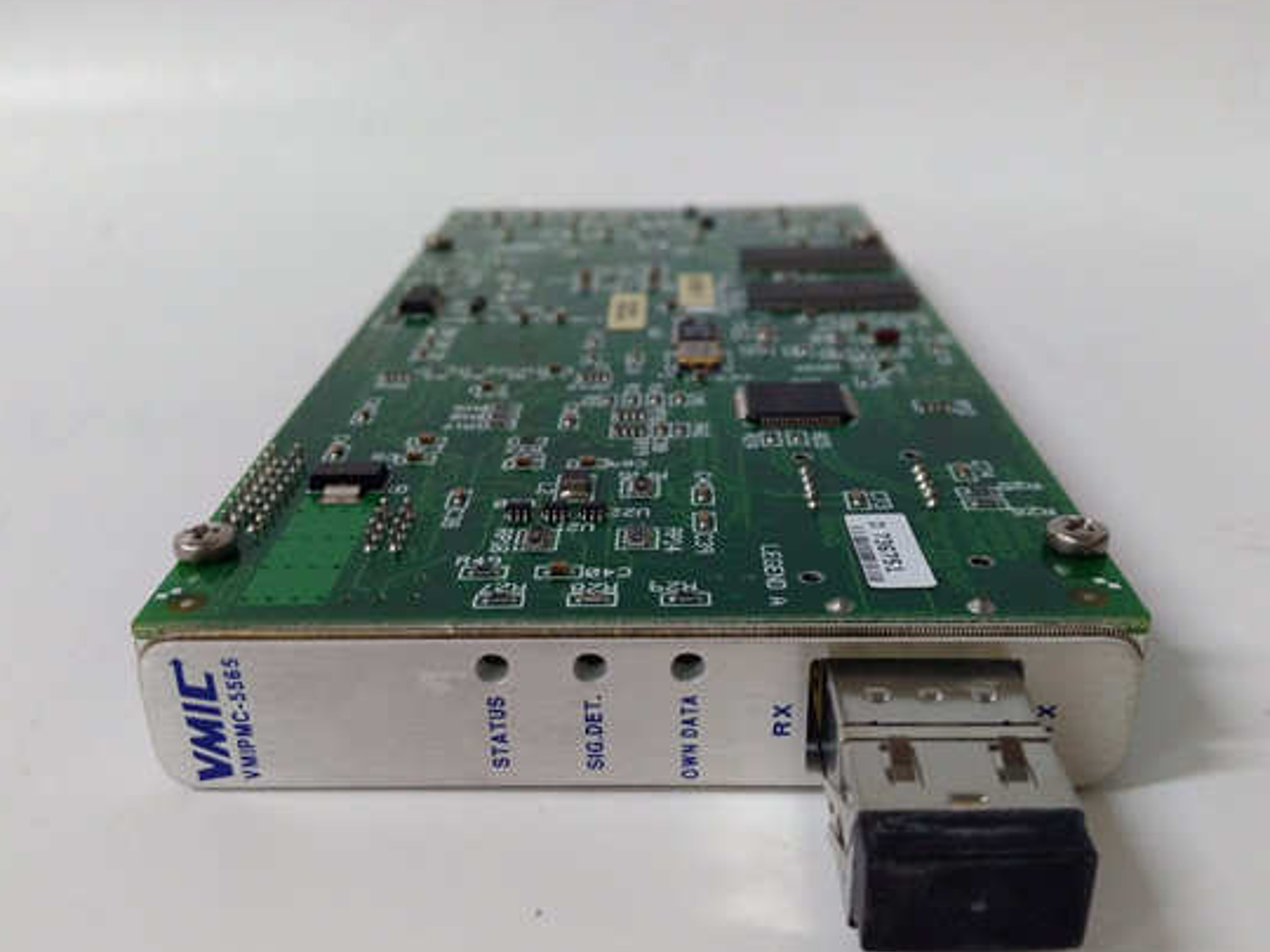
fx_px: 1101
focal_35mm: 30
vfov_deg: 46.8
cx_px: 642
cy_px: 515
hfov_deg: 60.0
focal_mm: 3.79
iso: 384
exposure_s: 1/33
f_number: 2
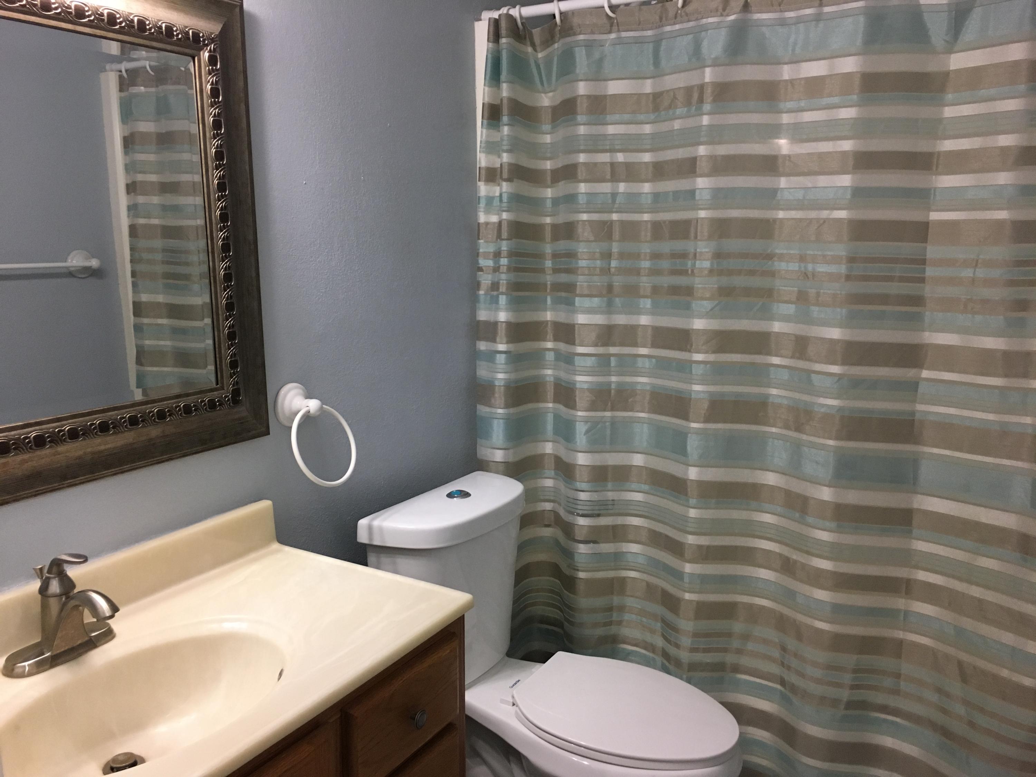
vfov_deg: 48.2
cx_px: 518
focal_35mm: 29
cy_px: 388
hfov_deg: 61.7
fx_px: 868
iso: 125
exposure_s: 1/30
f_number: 2.2
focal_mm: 4.15
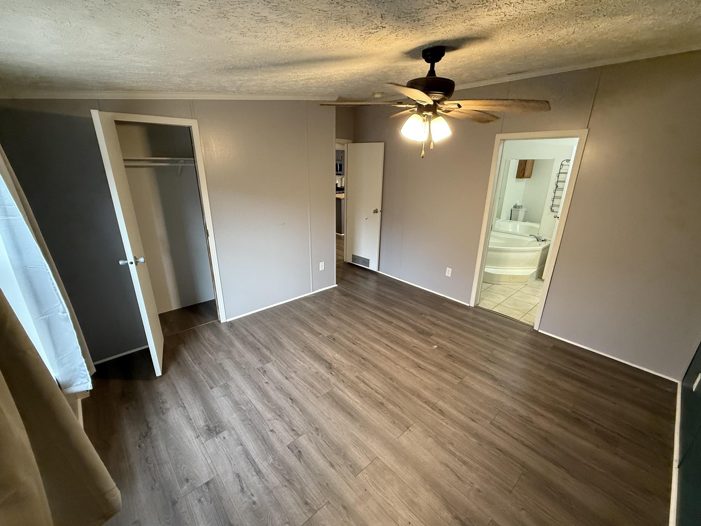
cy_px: 266
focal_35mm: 15
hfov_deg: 98.2
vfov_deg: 81.7
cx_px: 356
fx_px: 304
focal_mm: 2.22
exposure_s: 1/60
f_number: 2.2
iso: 320
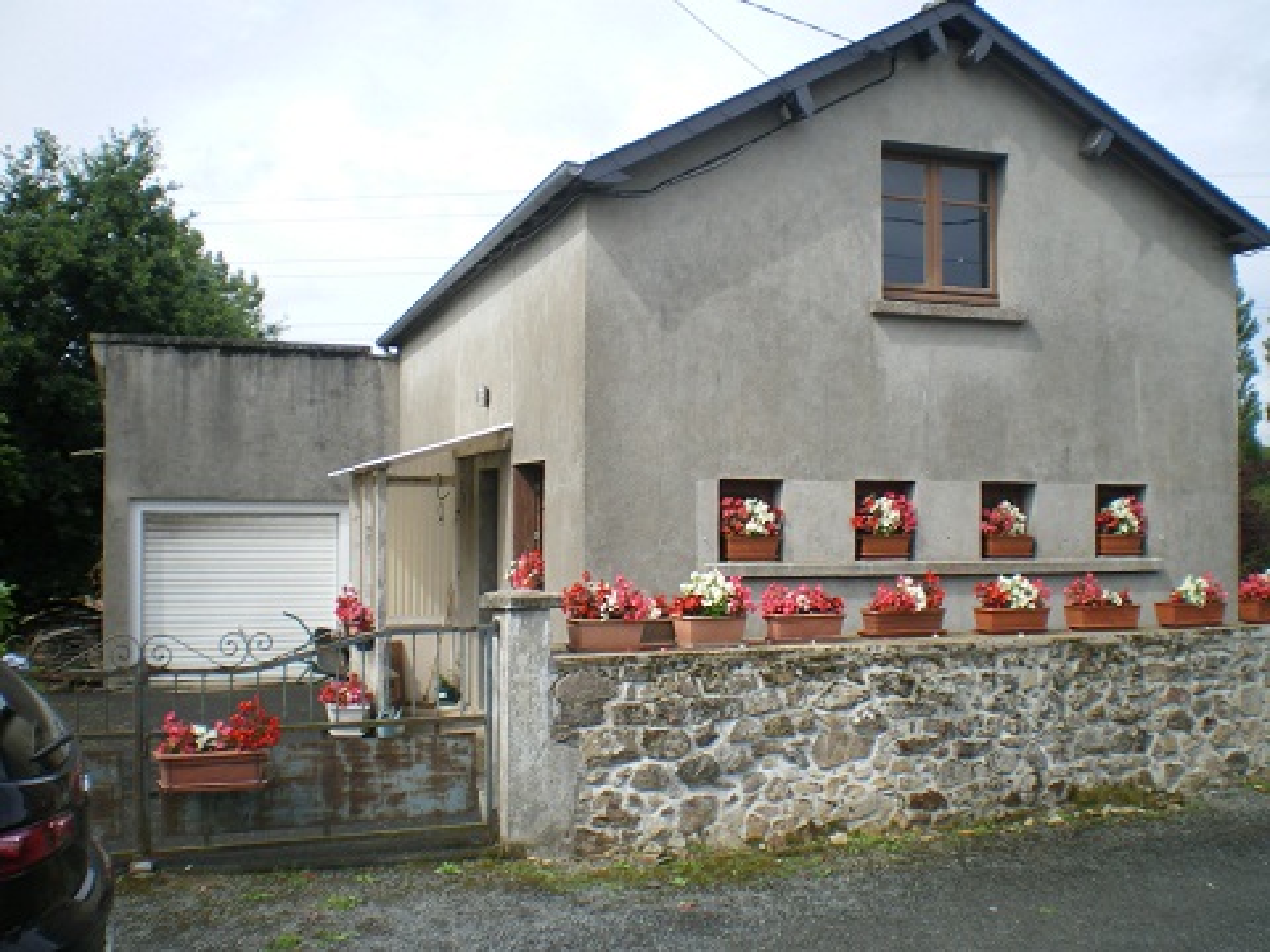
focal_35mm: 36
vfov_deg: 39.7
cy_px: 476
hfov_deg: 51.4
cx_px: 635
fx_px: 1321
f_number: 4.6
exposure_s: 1/400
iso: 64
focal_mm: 6.3
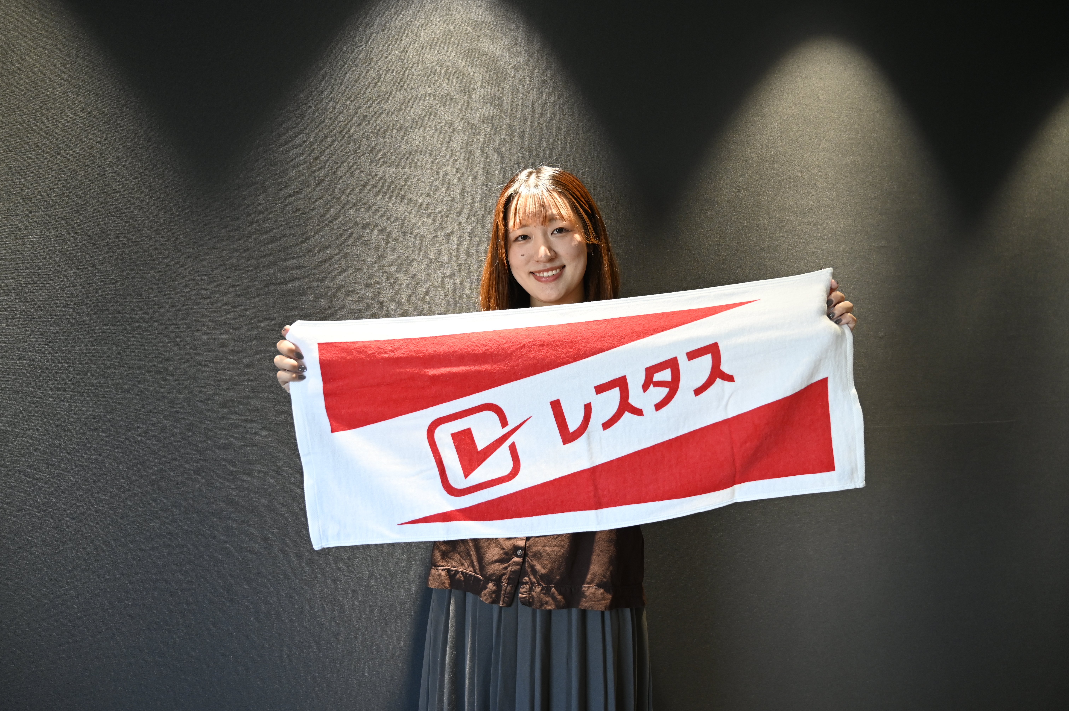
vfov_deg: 53.1
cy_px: 356
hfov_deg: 73.8
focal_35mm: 24
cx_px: 534
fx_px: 712
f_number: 4
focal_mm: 24
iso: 1400
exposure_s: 1/125
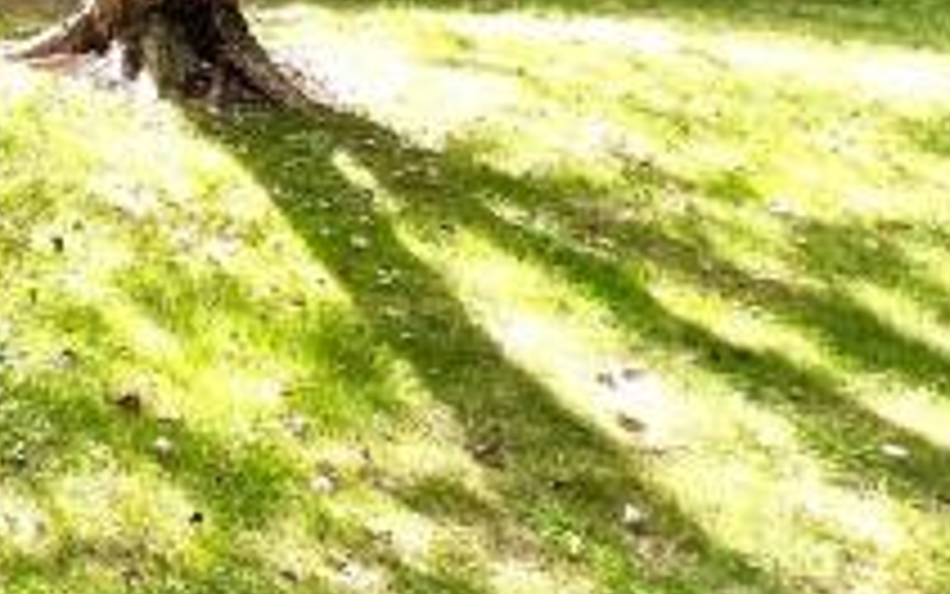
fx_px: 1217
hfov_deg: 28.6
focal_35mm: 47
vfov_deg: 23.6
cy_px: -216
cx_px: -455
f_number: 1.8
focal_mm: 1.57
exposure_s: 1/99
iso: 40
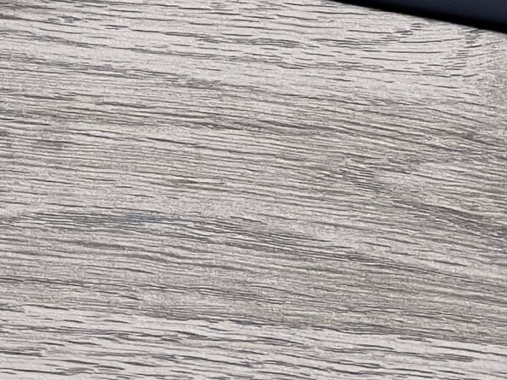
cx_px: 60
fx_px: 4861
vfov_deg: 4.4
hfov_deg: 6.0
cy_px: -373
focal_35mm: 332
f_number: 2.8
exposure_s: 1/100
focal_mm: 9
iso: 40
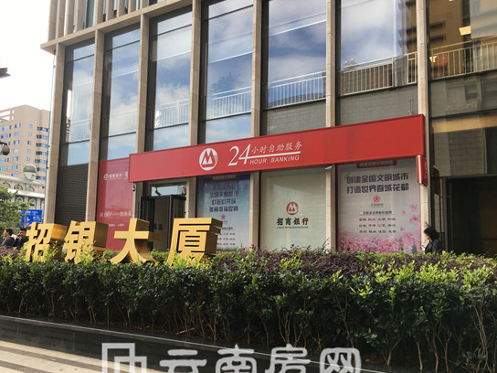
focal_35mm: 32
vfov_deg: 44.1
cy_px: 201
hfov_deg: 56.8
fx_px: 459
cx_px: 231
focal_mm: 4.15
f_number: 2.2
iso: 25
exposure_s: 1/405
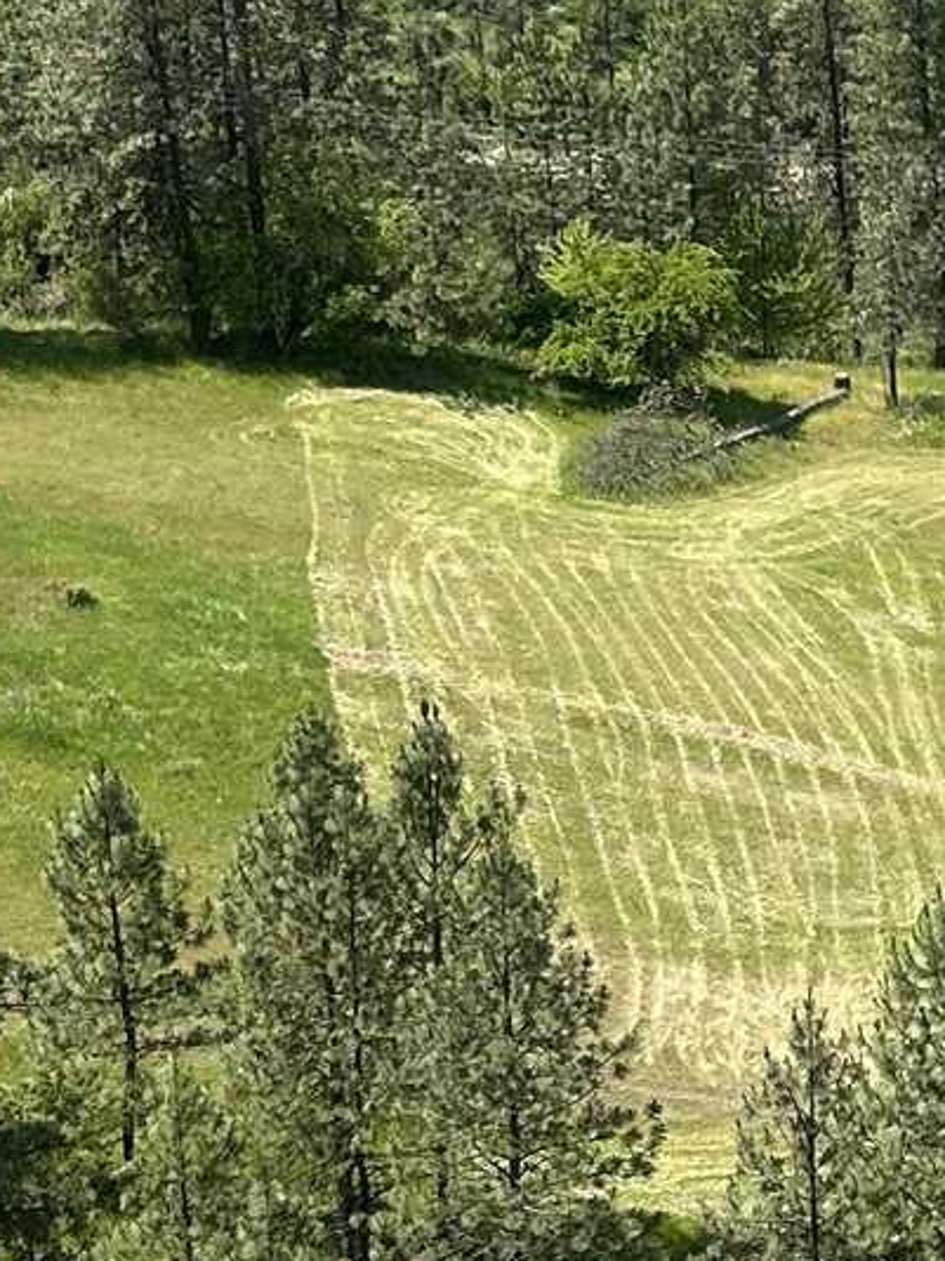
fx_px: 4078
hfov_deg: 12.2
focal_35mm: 112
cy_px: 688
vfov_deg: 17.6
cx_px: 1668
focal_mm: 5.7
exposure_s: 1/2513
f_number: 1.5
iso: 50
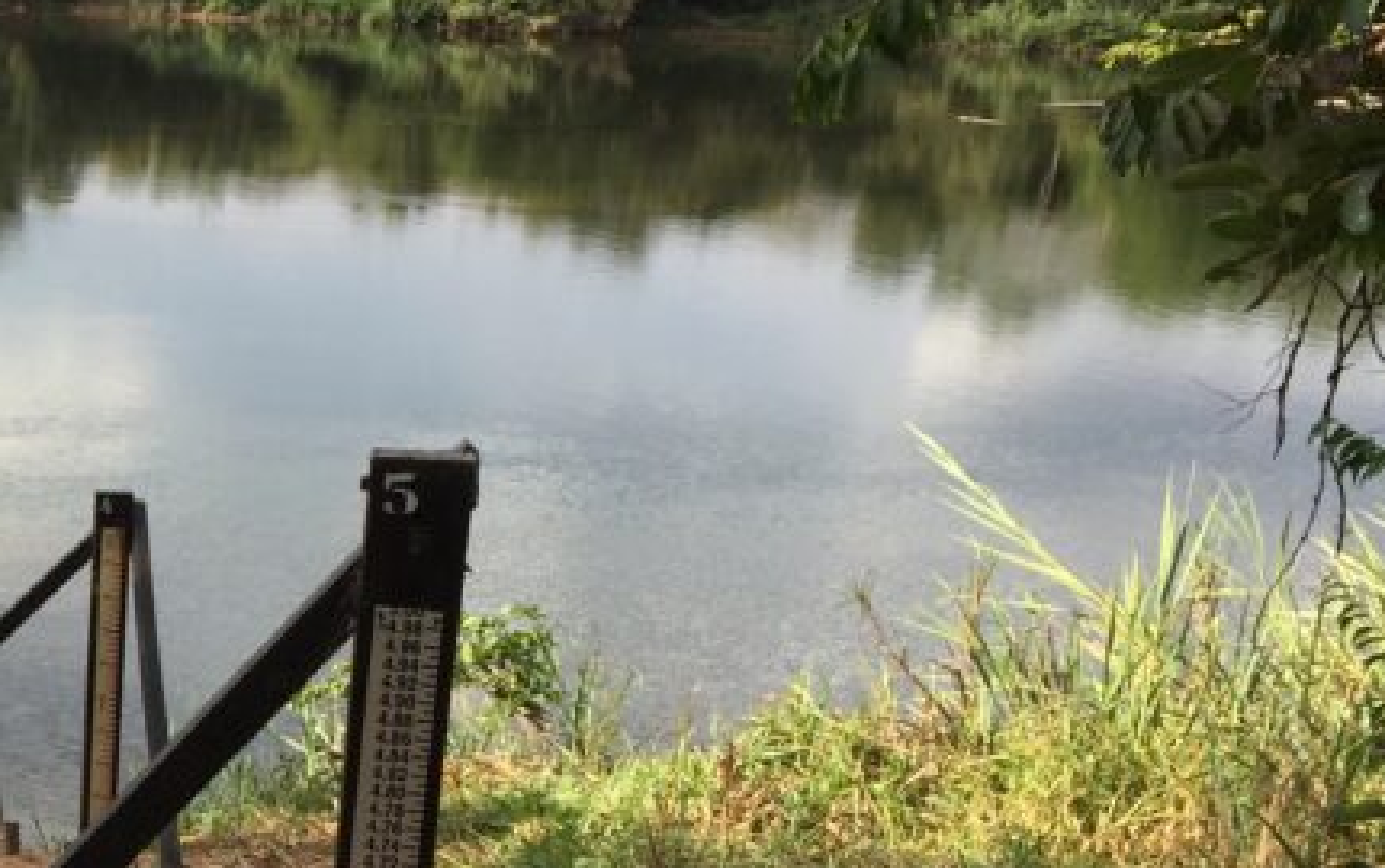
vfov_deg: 17.7
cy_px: 743
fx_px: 2757
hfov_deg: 25.7
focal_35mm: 73
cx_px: -209
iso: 32
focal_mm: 4.15
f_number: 2.2
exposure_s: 1/860
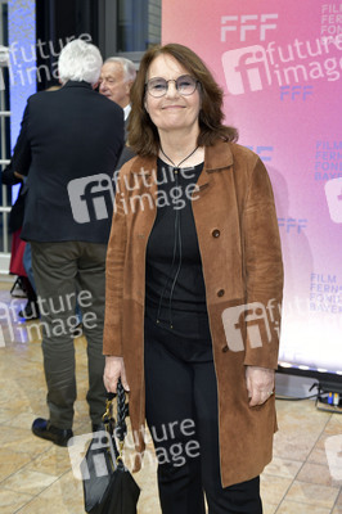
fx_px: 714
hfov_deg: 26.9
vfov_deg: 39.6
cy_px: 257
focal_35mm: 50
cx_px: 171
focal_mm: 50
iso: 1250
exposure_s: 1/125
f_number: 5.6
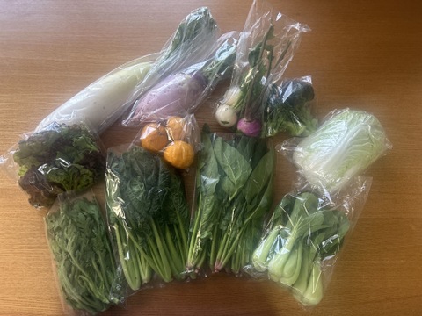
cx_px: 211
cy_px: 158
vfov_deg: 53.1
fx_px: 317
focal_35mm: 26
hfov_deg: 67.3
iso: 125
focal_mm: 5.7
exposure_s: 1/72
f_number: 1.5
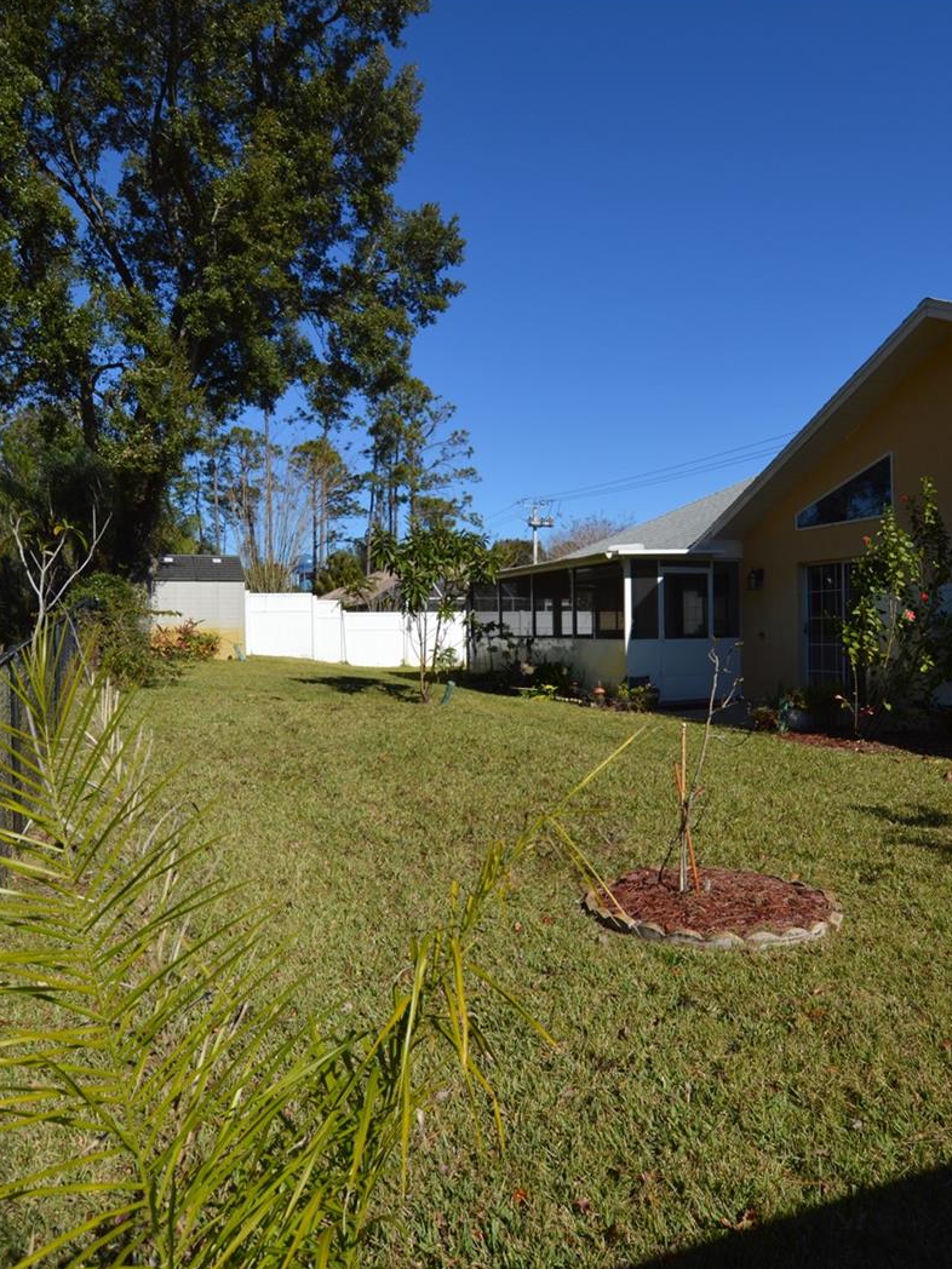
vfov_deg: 76.4
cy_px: 631
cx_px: 492
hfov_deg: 61.1
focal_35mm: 22
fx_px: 807
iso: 100
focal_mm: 10
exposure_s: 1/320
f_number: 9
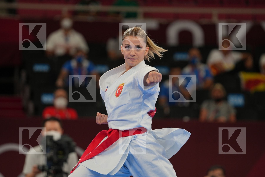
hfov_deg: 6.9
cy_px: 88
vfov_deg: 4.6
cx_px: 132
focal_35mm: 300
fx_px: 2208
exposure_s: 1/500
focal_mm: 200
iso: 250
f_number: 2.8
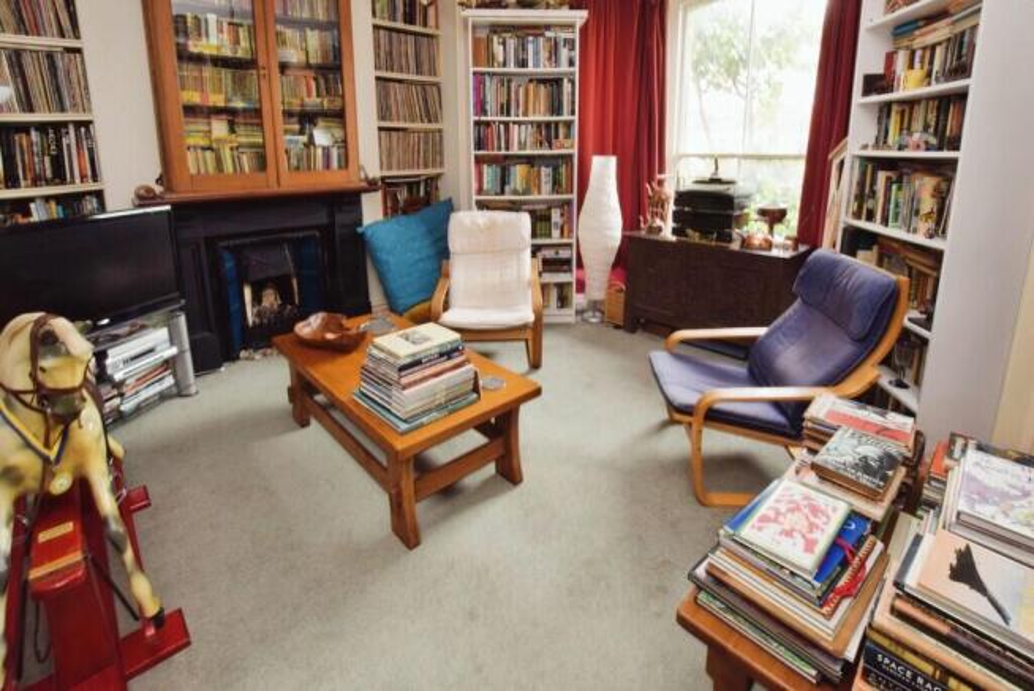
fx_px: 431
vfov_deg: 77.4
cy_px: 346
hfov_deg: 100.4
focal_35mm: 15
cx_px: 517
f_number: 16
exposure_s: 1/4
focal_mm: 10
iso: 400
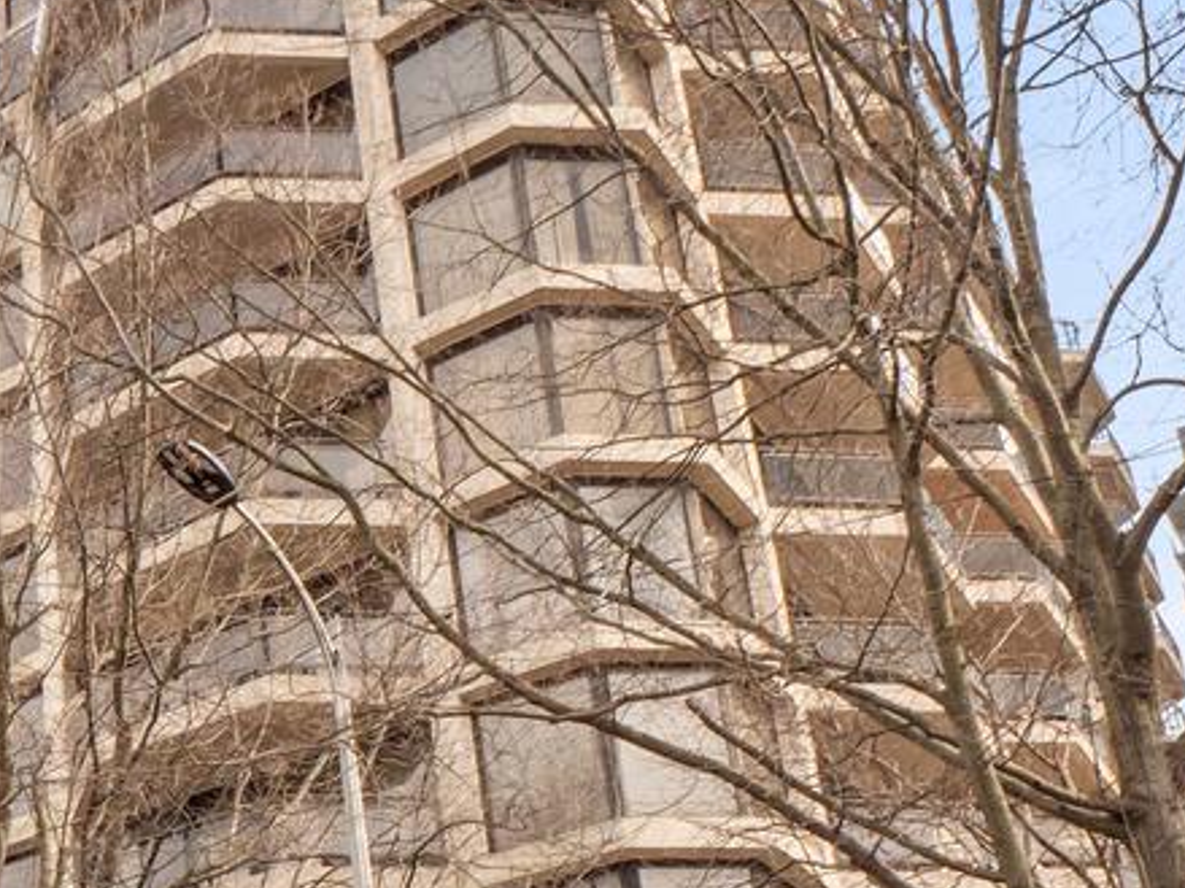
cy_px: 904
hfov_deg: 29.5
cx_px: -113
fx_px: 2019
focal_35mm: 59
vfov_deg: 23.7
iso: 320
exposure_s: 1/200
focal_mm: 9
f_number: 6.3
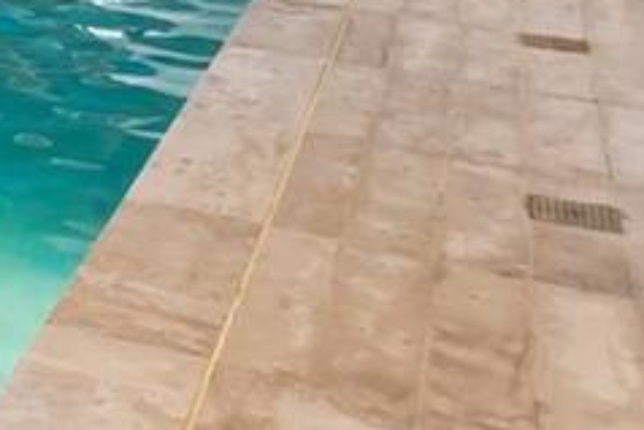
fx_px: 1683
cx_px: -506
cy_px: -395
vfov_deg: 12.9
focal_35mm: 94
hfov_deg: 17.6
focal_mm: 14
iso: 800
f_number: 9
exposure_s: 1/30
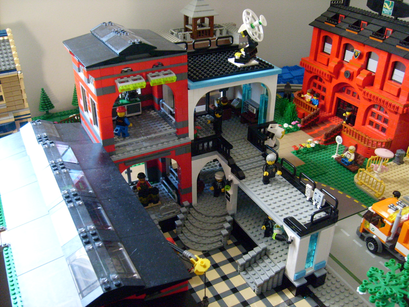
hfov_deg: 52.6
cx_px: 204
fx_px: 414
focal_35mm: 35
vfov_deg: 40.7
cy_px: 154
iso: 200
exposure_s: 1/20
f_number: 2.8
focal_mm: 5.8
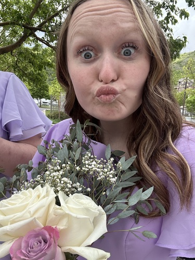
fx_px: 225
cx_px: 98
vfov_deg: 60.0
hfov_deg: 46.8
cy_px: 130
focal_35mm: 30
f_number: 1.9
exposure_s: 1/422
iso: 25
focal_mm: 2.69
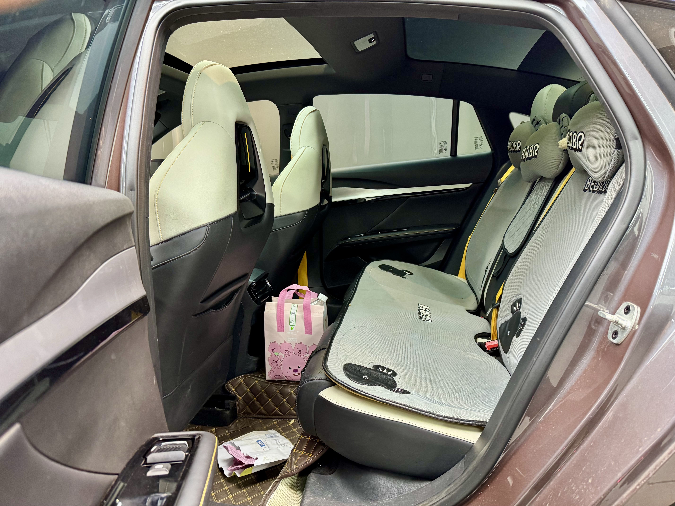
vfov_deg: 56.8
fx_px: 468
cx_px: 338
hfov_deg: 71.6
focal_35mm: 24
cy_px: 253
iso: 400
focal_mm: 6.76
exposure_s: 1/50
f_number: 1.78
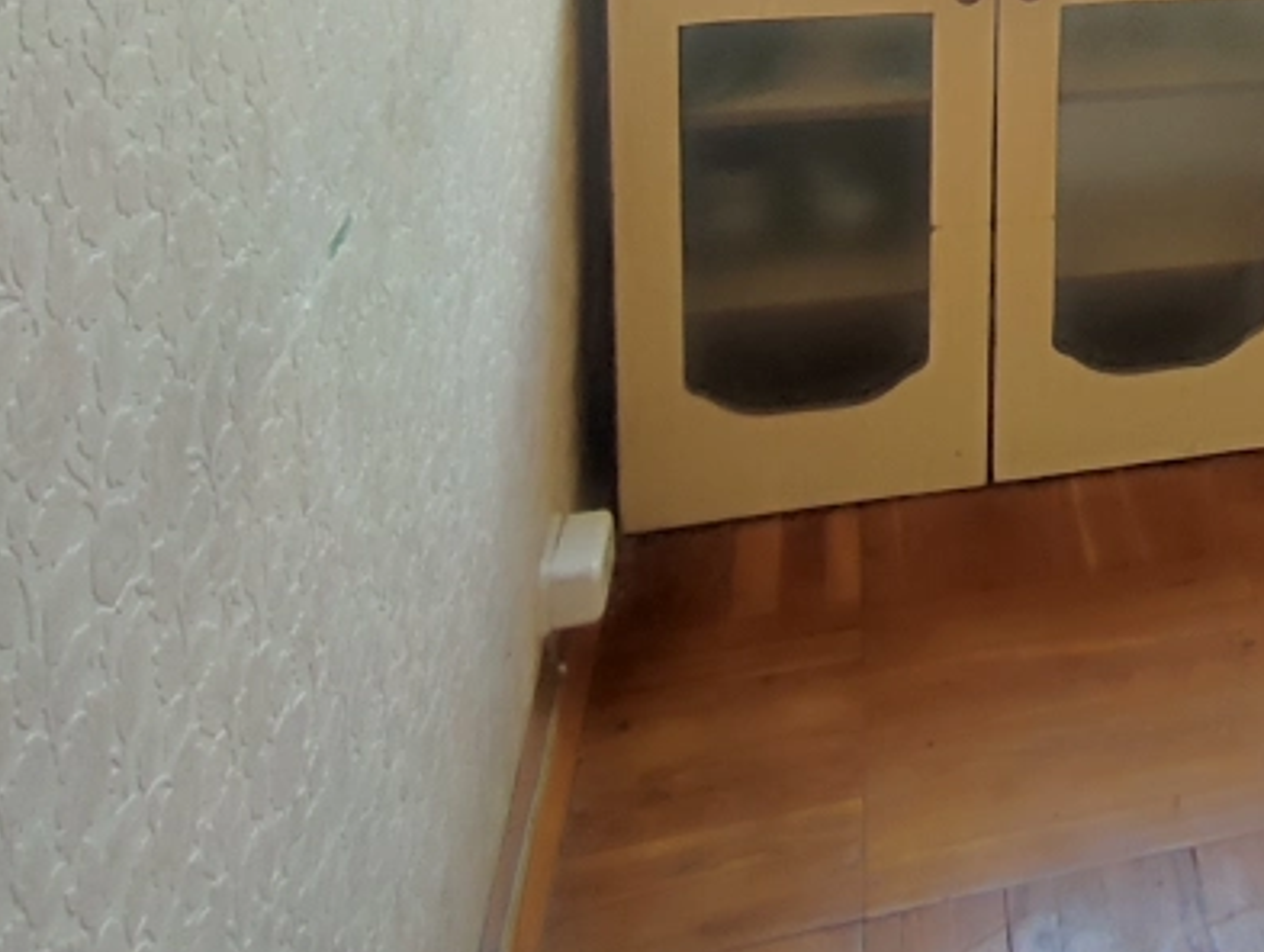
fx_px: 1865
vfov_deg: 24.8
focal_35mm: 51
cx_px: 1537
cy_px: -289
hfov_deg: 31.2
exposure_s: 1/100
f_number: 2.2
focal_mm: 1.65
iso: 245
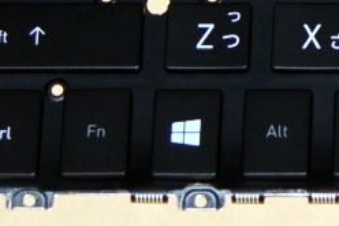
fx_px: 4715
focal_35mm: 501
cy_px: -15
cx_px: 666
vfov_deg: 2.7
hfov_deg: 4.1
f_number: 5.6
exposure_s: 1/125
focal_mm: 55
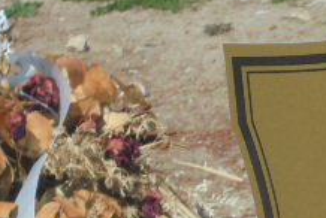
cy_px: 311
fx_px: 2294
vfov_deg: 5.4
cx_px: 393
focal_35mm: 253
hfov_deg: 8.0
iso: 100
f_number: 6.7
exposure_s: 1/500
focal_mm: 14.9
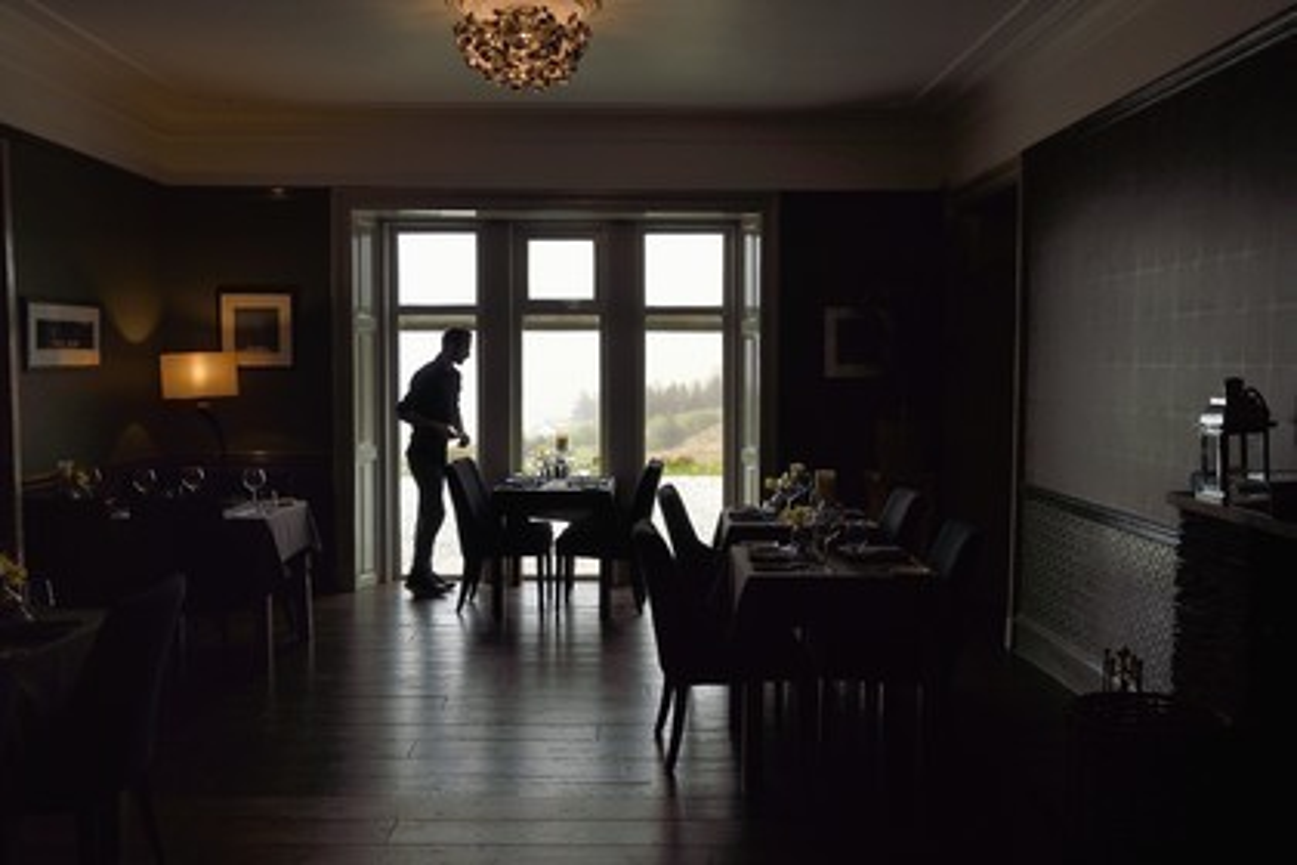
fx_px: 1225
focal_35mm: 34
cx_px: 648
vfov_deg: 38.9
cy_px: 432
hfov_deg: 55.8
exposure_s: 1/50
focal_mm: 34
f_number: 16
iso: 800
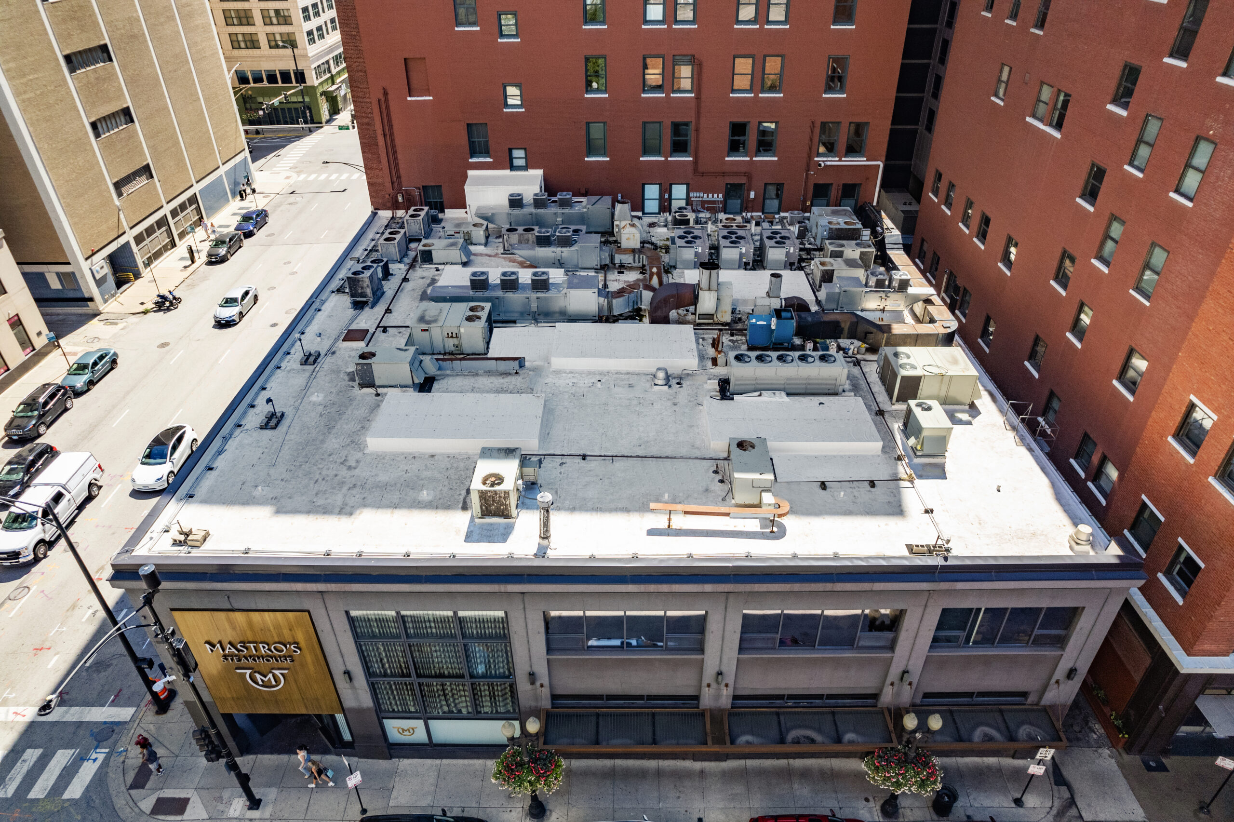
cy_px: 411
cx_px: 617
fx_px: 754
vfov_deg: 57.2
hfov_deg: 78.6
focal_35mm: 22
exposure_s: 1/1000
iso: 100
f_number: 2.8
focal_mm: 8.38
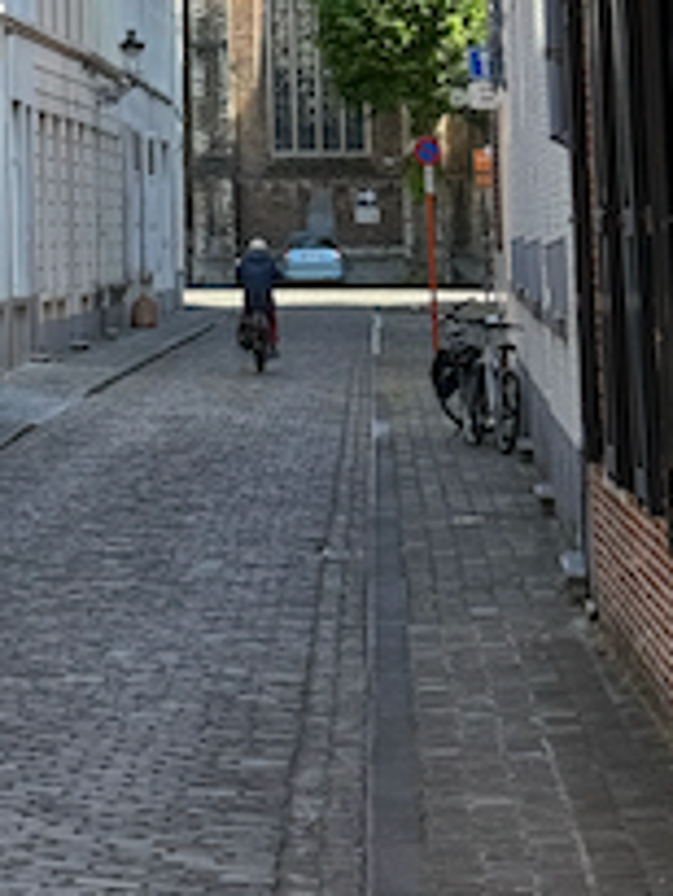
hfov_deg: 9.6
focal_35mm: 150
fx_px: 3884
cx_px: -297
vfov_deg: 12.6
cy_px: -341
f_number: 1.78
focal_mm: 6.76
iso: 100
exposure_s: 1/1167
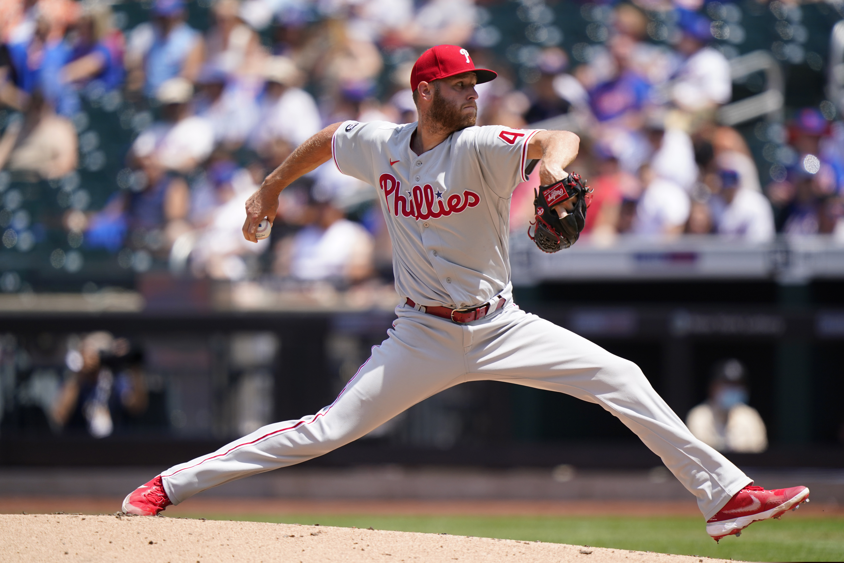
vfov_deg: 2.5
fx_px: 13128
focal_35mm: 560
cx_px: 422
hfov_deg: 3.7
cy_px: 282
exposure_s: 1/2000
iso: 400
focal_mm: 560
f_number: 4
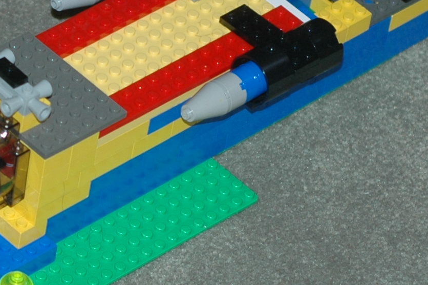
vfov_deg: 5.1
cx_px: 87
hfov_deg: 7.6
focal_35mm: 270
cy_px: 146
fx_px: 3207
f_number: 3.2
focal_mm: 50
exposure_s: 1/60
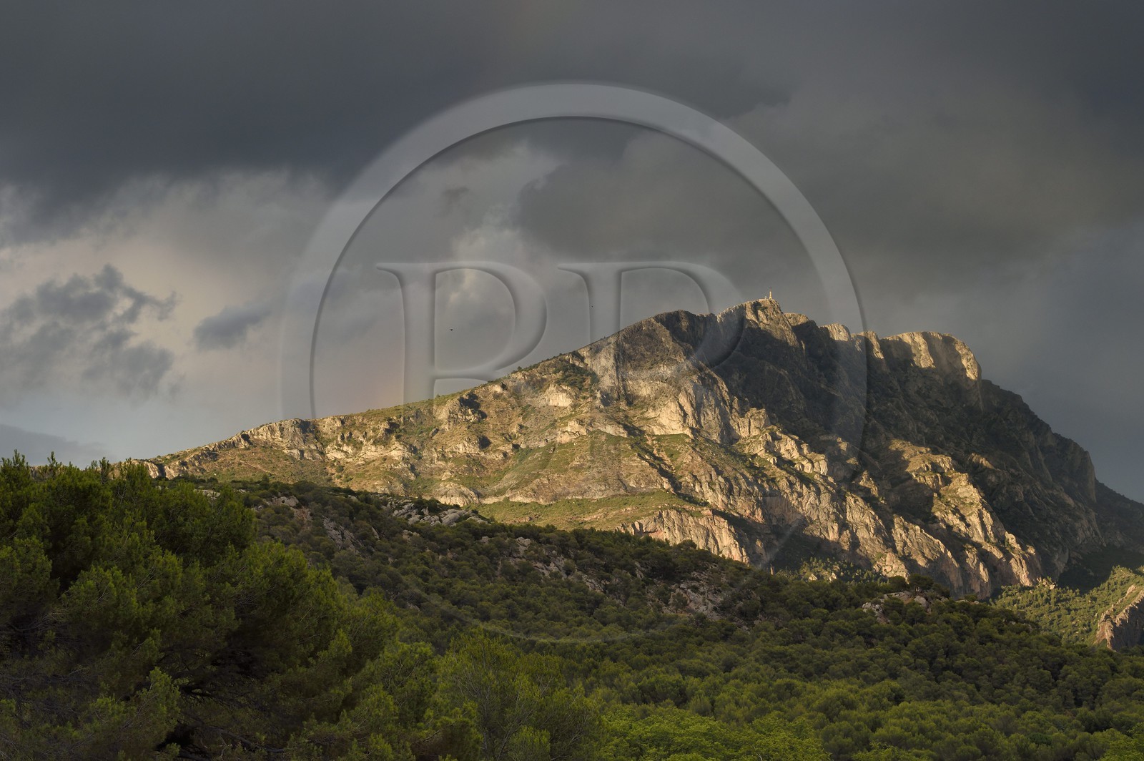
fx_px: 4286
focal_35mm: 135
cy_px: 380
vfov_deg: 10.1
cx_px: 572
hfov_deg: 15.2
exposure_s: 1/250
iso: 400
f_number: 9
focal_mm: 135
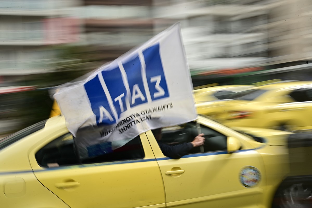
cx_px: 156
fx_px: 312
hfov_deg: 53.1
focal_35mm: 36
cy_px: 104
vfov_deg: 36.9
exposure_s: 1/10
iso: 50
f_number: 22
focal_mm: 36
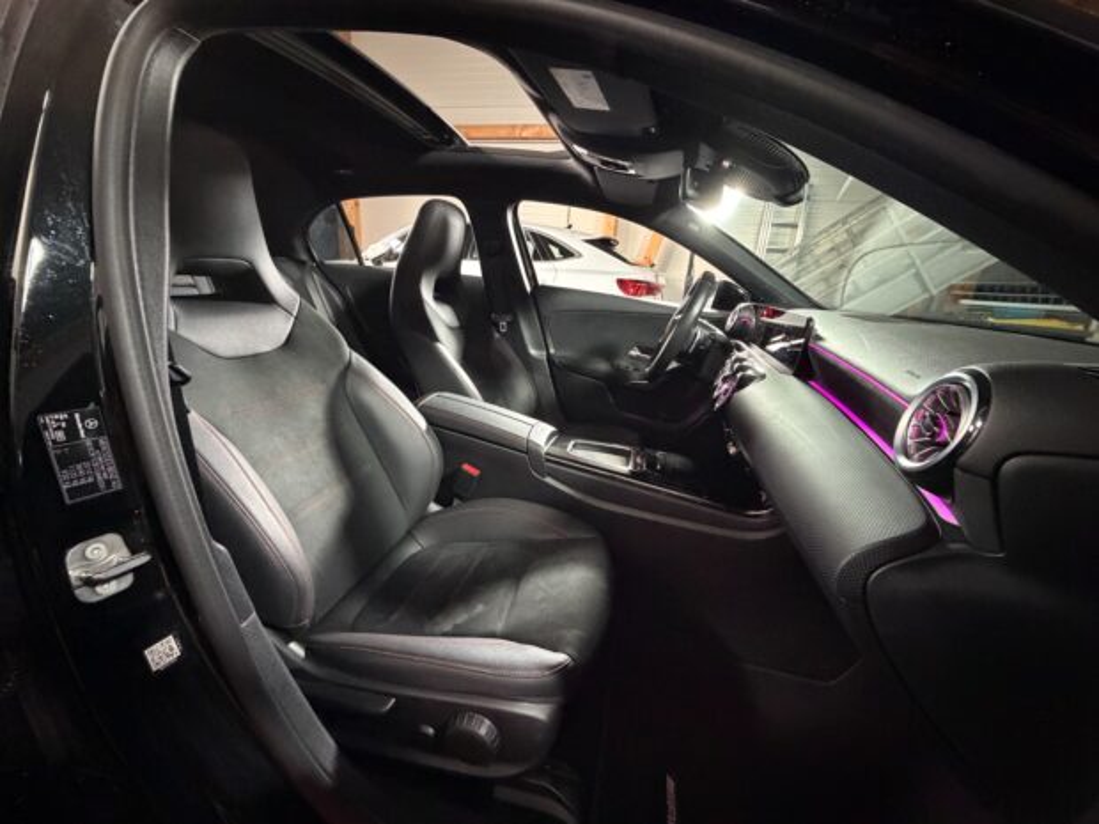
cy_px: 412
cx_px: 550
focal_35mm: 14
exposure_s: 1/43
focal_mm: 2.22
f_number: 2.2
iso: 1250
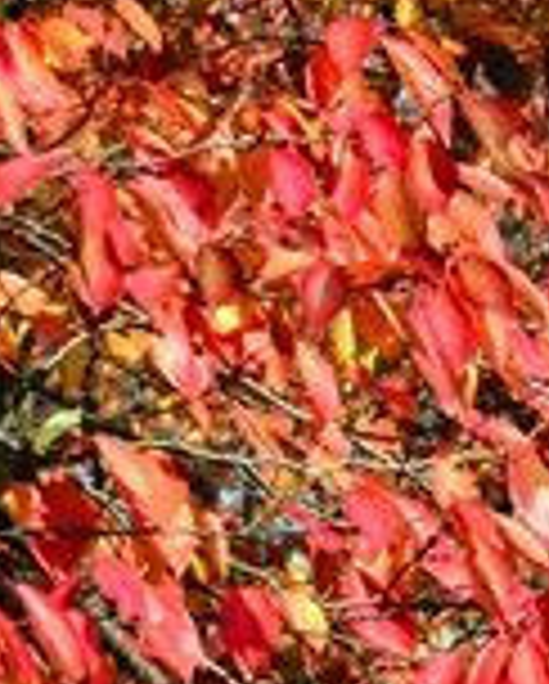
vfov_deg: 3.2
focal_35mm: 592
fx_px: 12000
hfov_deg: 2.6
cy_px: 1413
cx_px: 670
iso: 800
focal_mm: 120
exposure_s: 1/500
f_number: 11
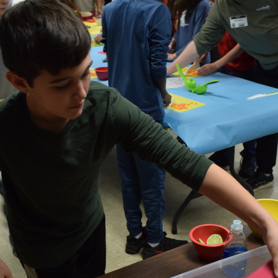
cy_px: 212
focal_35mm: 57
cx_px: 146
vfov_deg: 29.5
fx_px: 518
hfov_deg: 30.0
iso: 1600
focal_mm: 24
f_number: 8
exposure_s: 1/50
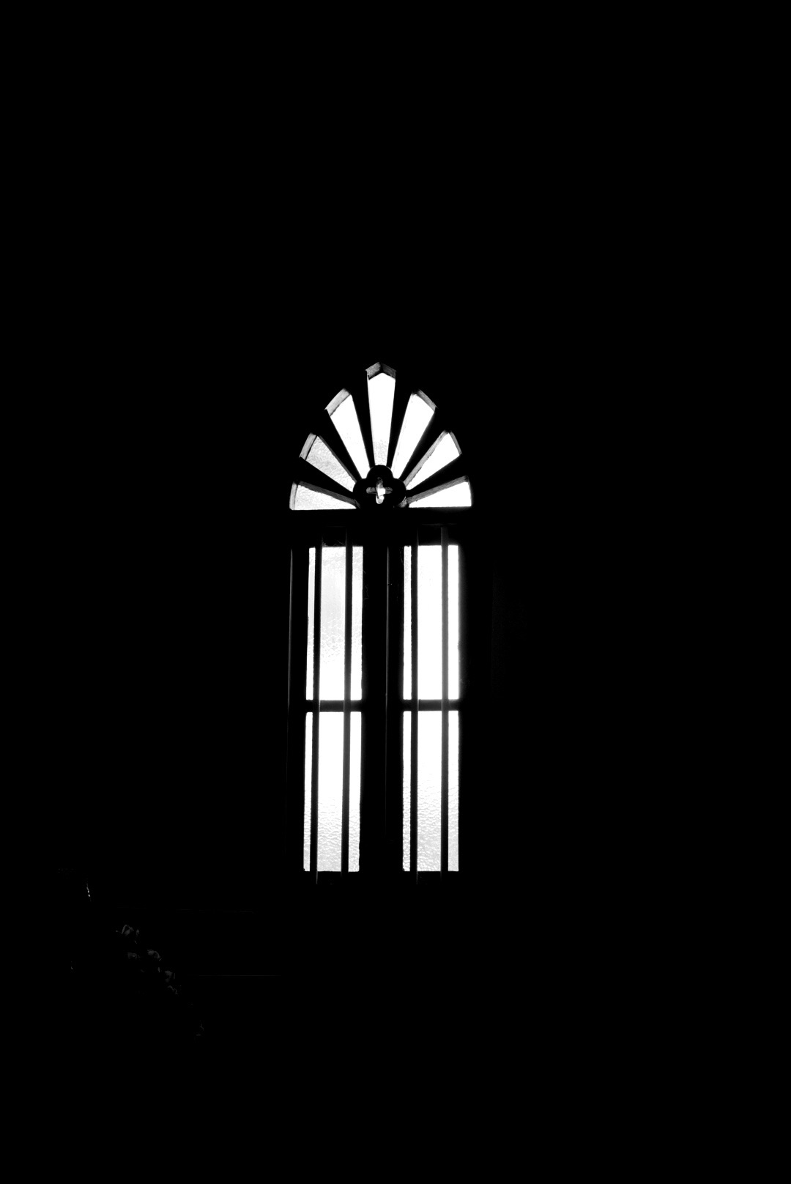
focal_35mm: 45
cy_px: 592
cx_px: 396
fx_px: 1480
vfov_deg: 43.6
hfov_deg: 29.9
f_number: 8
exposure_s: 1/200
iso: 500
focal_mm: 30
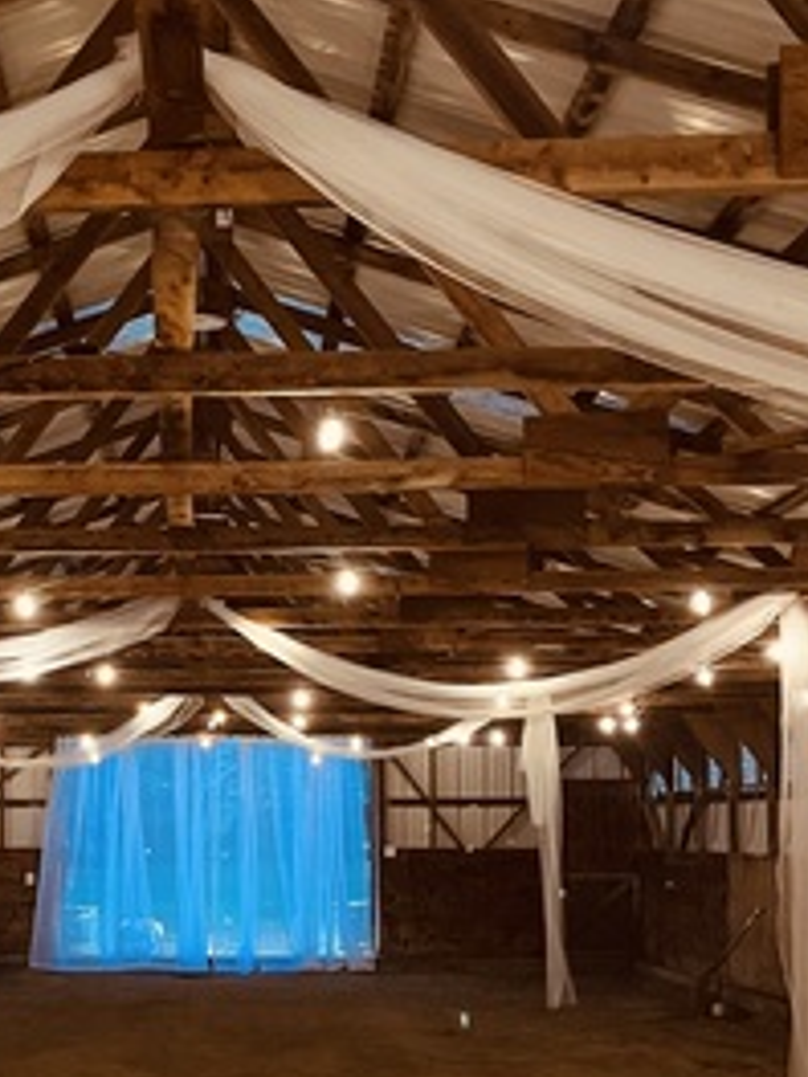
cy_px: 755
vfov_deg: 32.3
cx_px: 139
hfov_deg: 24.3
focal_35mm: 59
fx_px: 1836
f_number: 1.6
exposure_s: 1/30
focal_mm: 5.1
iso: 1000
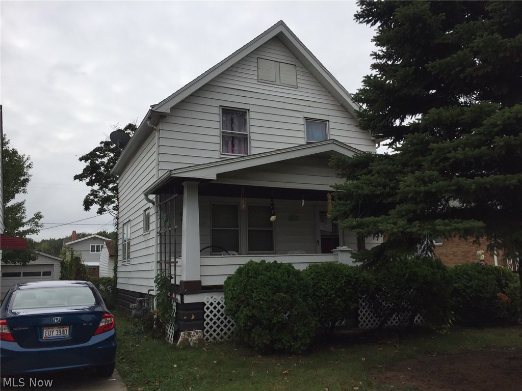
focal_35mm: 29
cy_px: 196
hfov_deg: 61.7
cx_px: 261
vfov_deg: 48.2
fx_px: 437
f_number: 2.2
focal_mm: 4.15
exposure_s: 1/2475
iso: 32
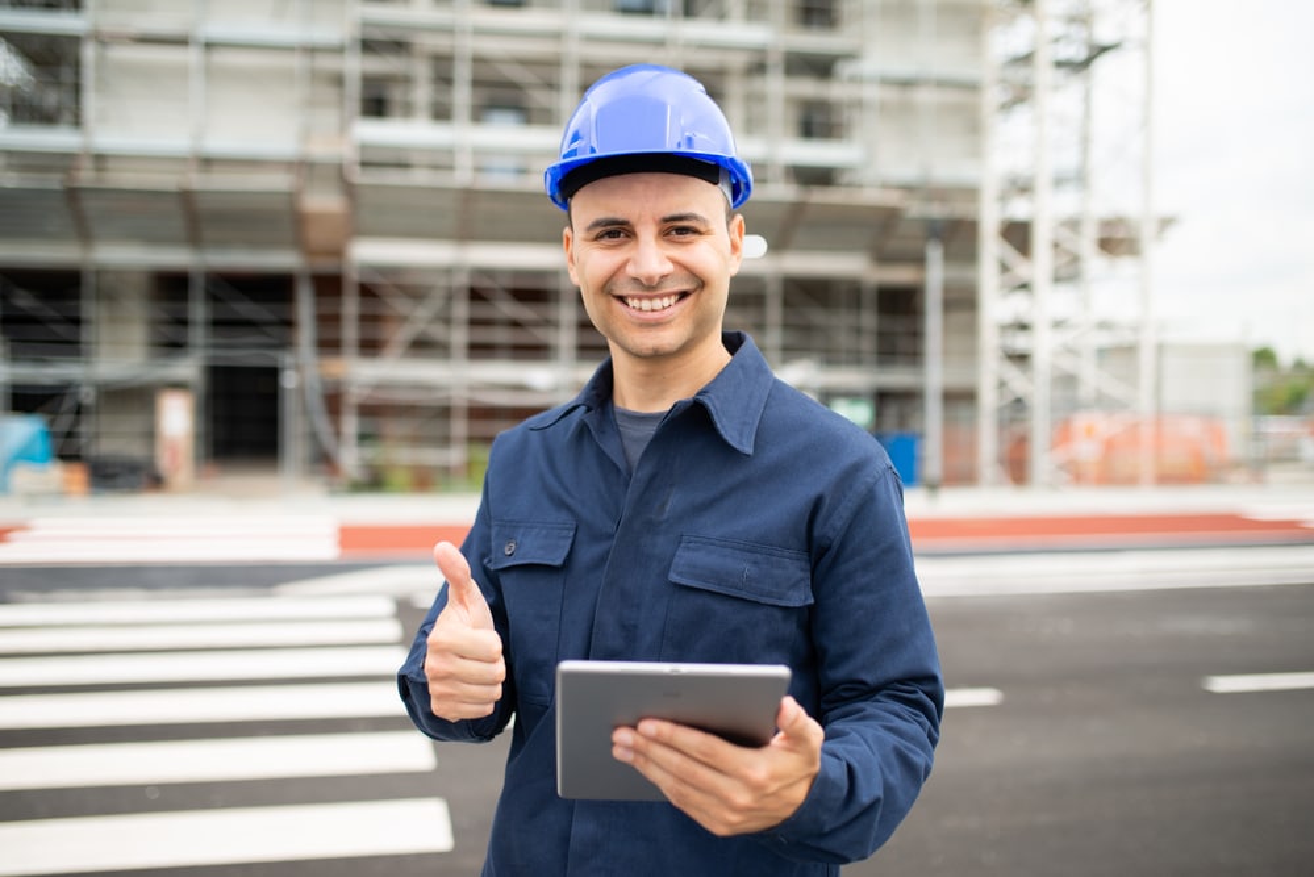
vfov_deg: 37.9
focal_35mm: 35
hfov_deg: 54.4
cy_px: 438
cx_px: 657
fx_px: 1278
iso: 100
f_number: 2
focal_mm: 35
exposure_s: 1/1600
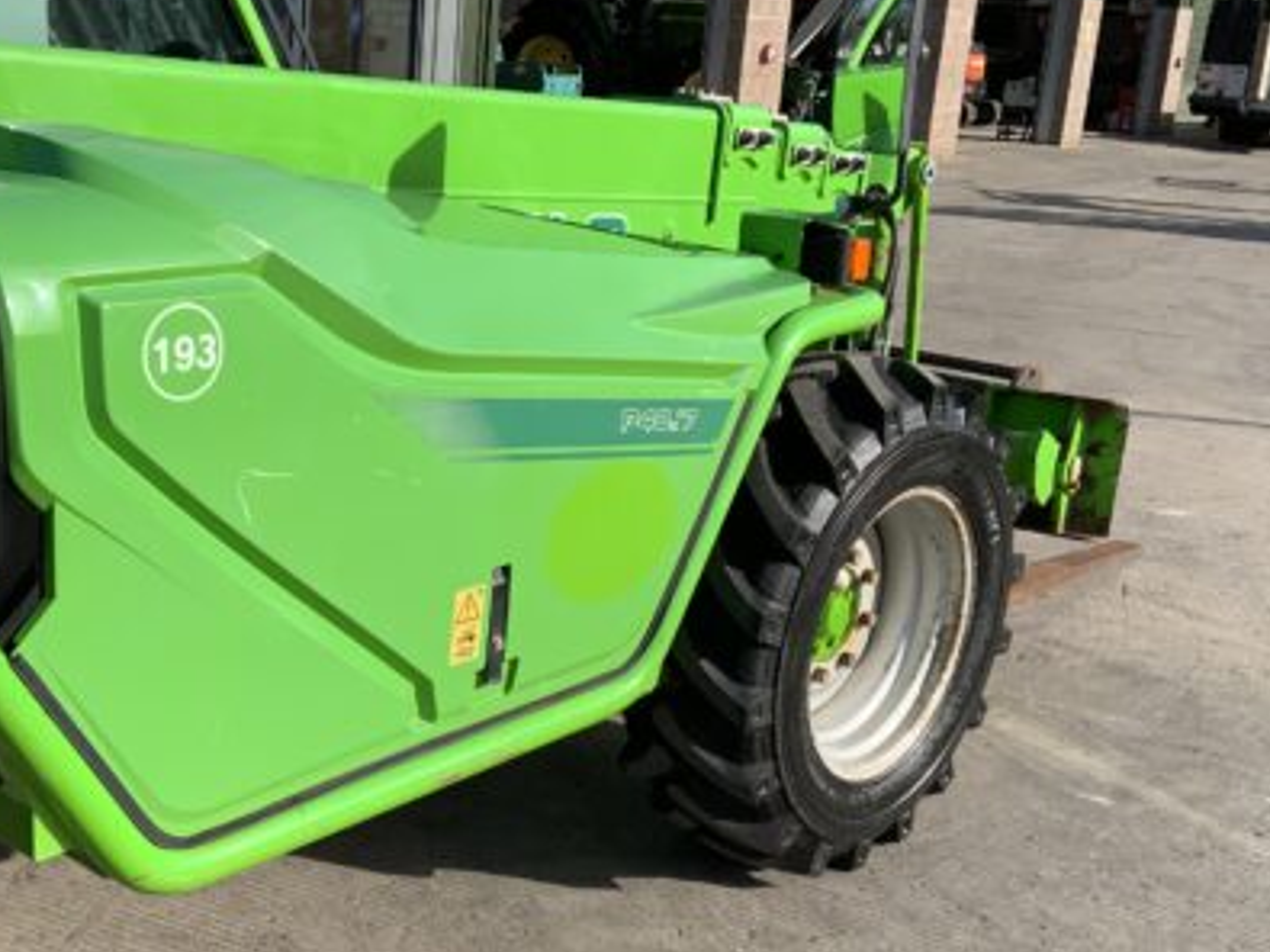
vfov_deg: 30.8
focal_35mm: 47
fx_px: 1724
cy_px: 515
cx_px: 421
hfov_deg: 39.9
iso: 16
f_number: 1.8
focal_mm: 3
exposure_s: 1/1984
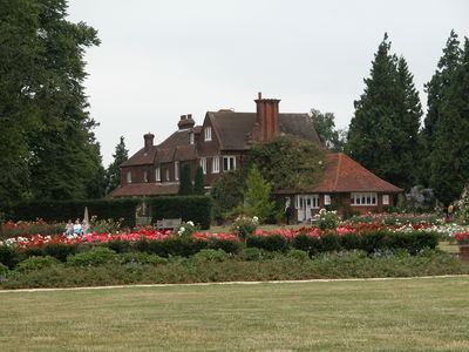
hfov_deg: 17.0
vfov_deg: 12.8
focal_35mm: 116
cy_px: 176
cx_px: 234
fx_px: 1572
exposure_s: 1/236
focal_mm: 29.5
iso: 100
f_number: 4.2
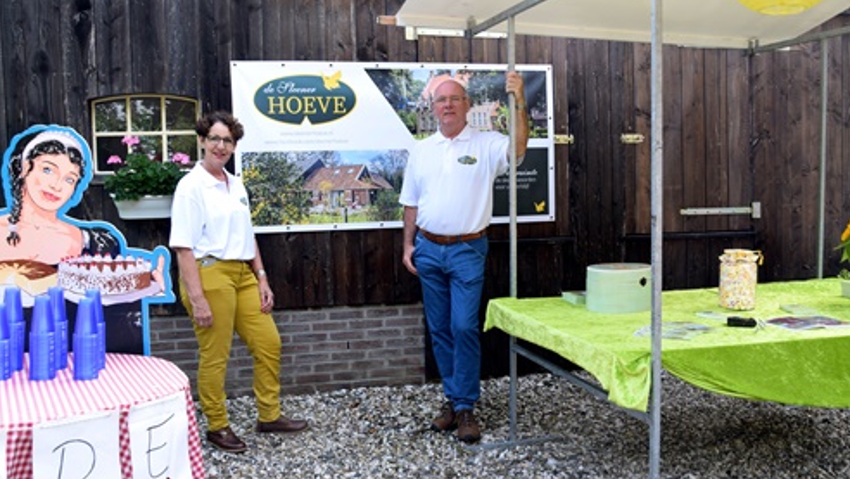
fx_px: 756
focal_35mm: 34
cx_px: 427
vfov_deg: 35.1
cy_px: 226
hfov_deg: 58.7
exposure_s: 1/160
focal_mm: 21
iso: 400
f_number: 7.1
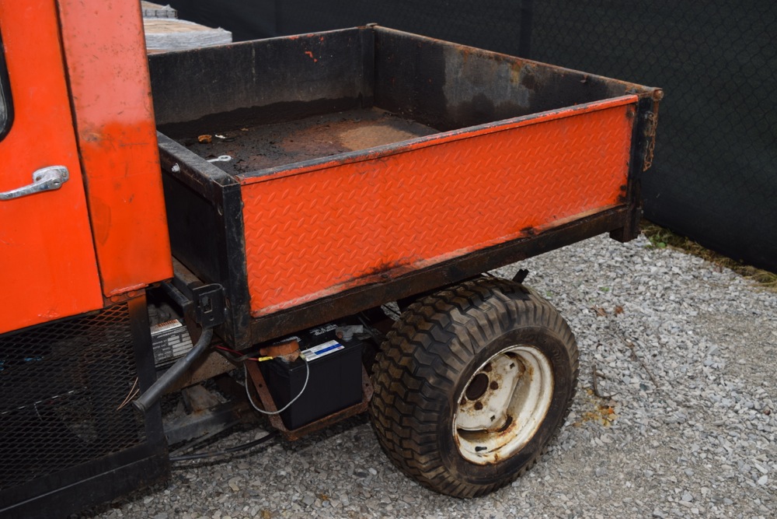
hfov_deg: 46.4
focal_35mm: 42
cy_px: 260
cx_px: 388
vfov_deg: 31.9
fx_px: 907
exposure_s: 1/125
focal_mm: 28
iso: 100
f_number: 5.6
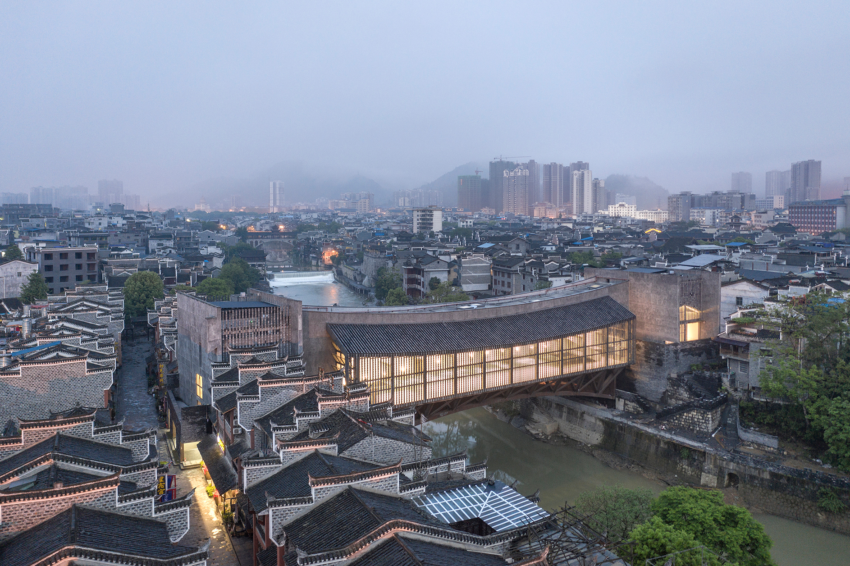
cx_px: 425
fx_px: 661
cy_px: 283
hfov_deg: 65.5
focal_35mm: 28
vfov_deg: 46.4
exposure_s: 1
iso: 150
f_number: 3.5
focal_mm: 10.26
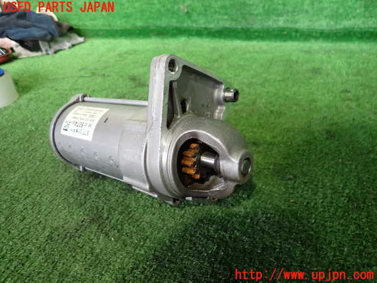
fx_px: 272
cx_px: 188
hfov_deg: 69.4
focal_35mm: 25
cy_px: 142
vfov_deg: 54.9
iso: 200
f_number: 2
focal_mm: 4.5
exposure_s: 1/30
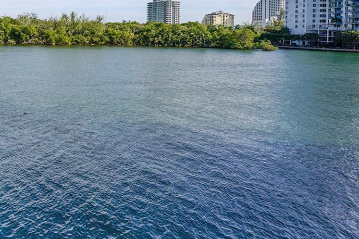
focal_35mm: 30
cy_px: 31
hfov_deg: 54.8
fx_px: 299
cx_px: 43
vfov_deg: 40.7
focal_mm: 14
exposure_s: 1/250
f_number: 8
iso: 125
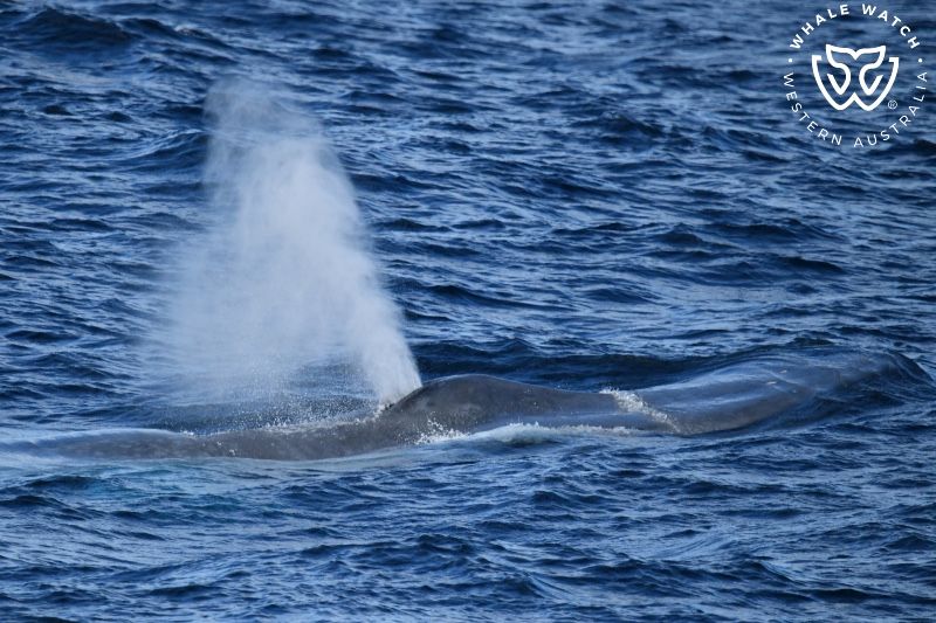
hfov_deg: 3.4
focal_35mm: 600
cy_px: 312
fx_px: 15596
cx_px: 468
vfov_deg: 2.3
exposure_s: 1/8000
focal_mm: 600
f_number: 6.3
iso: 1800
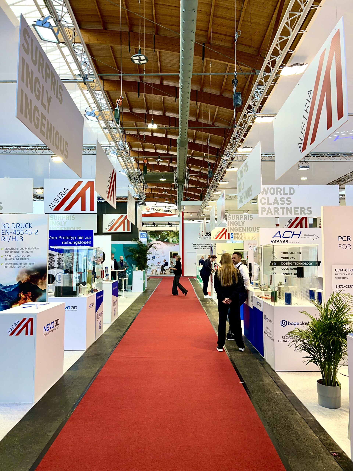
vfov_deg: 67.3
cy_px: 236
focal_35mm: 26
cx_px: 176
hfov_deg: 53.1
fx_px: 354
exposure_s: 1/100
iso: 32
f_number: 1.5
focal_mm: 5.7
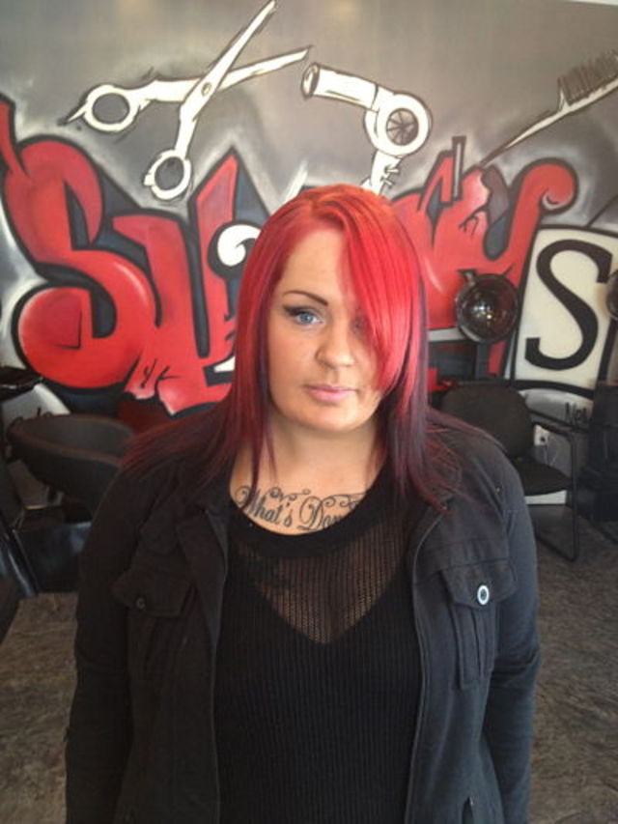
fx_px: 833
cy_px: 412
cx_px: 309
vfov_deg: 52.6
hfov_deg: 40.7
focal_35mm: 35
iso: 160
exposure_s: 1/20
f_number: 2.4
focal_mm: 4.28
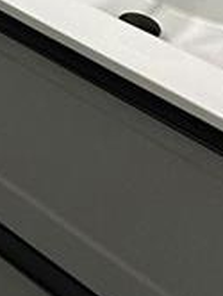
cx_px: -189
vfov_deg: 14.3
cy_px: -378
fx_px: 865
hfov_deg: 13.1
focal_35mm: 101
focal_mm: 2.22
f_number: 2.2
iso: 160
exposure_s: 1/120
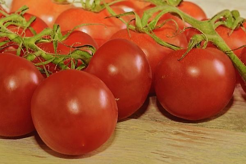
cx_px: 123
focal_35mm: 135
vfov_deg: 10.2
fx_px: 922
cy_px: 82
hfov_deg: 15.2
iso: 100
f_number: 14
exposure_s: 1/15
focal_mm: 90
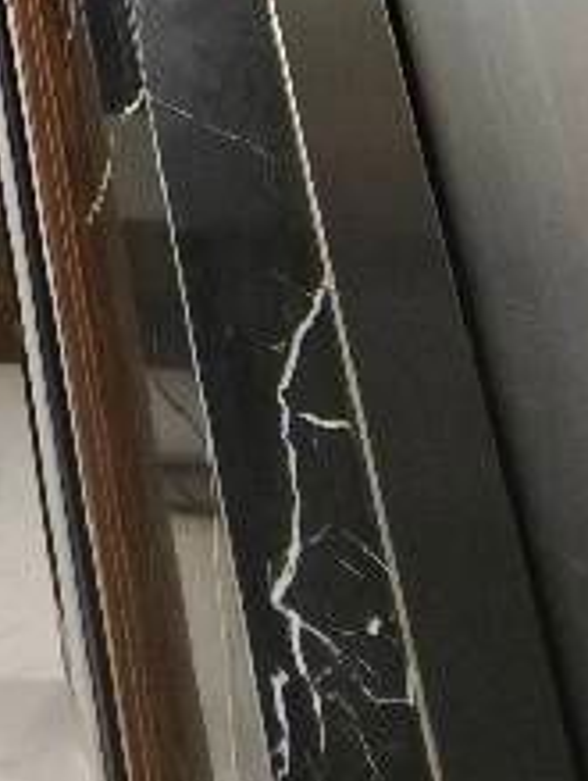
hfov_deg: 16.8
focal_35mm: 70
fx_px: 1581
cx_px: -520
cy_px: -674
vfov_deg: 19.5
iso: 500
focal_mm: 1.91
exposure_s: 1/33.3
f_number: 2.2
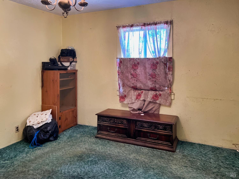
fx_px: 180
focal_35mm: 26
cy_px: 90
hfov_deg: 67.3
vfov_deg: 53.1
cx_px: 120
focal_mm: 5.7
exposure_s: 1/60
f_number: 1.5
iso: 400
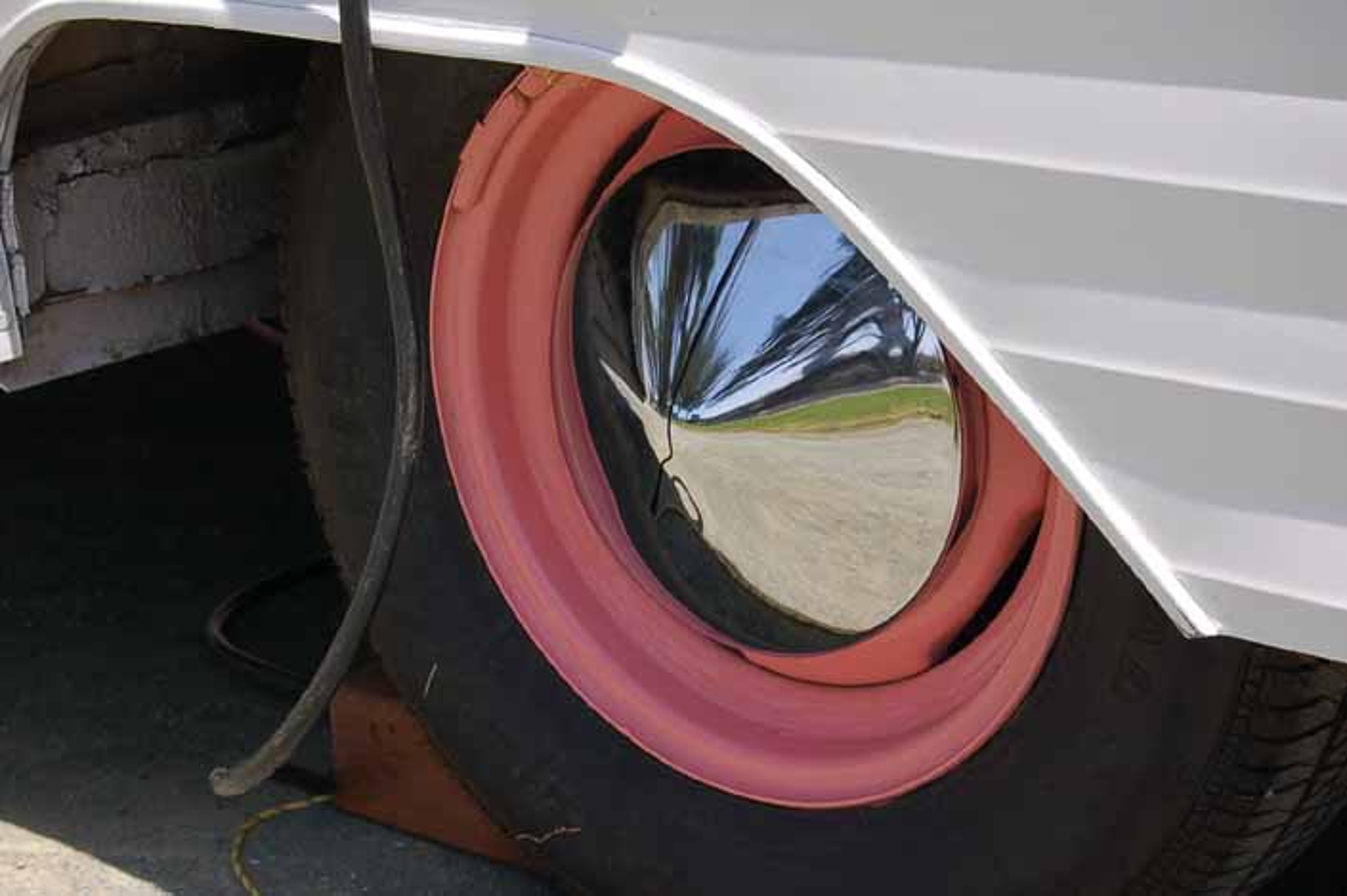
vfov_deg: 16.5
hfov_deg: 24.6
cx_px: 674
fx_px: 3085
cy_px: 448
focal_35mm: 82
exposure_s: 1/250
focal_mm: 55
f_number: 9
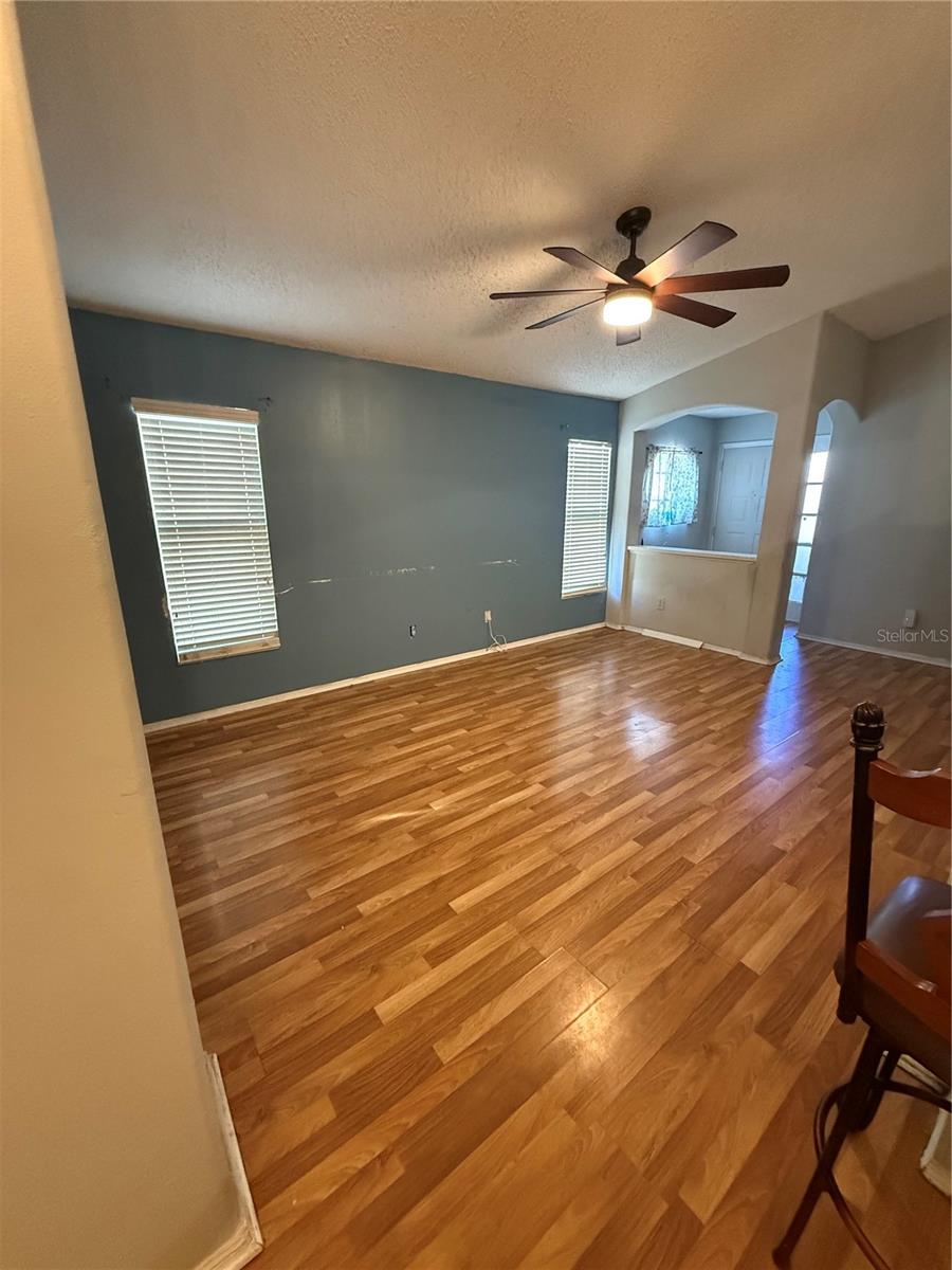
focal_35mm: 14
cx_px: 476
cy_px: 635
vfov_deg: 102.1
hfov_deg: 85.7
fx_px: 513
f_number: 2.2
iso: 1000
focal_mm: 2.22
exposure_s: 1/60
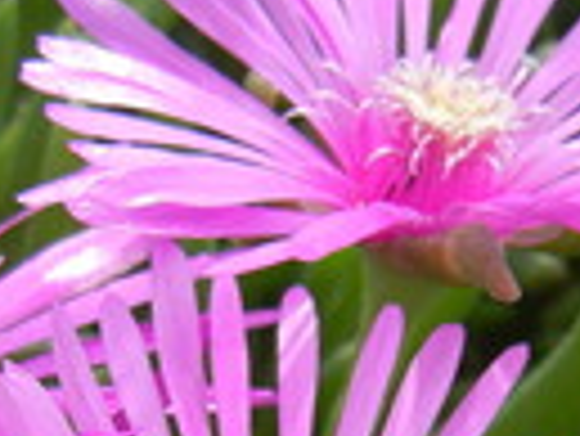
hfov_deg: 19.2
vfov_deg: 13.7
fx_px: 1711
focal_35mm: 102
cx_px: 180
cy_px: 634
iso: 160
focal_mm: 5.4
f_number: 3.5
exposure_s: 1/762
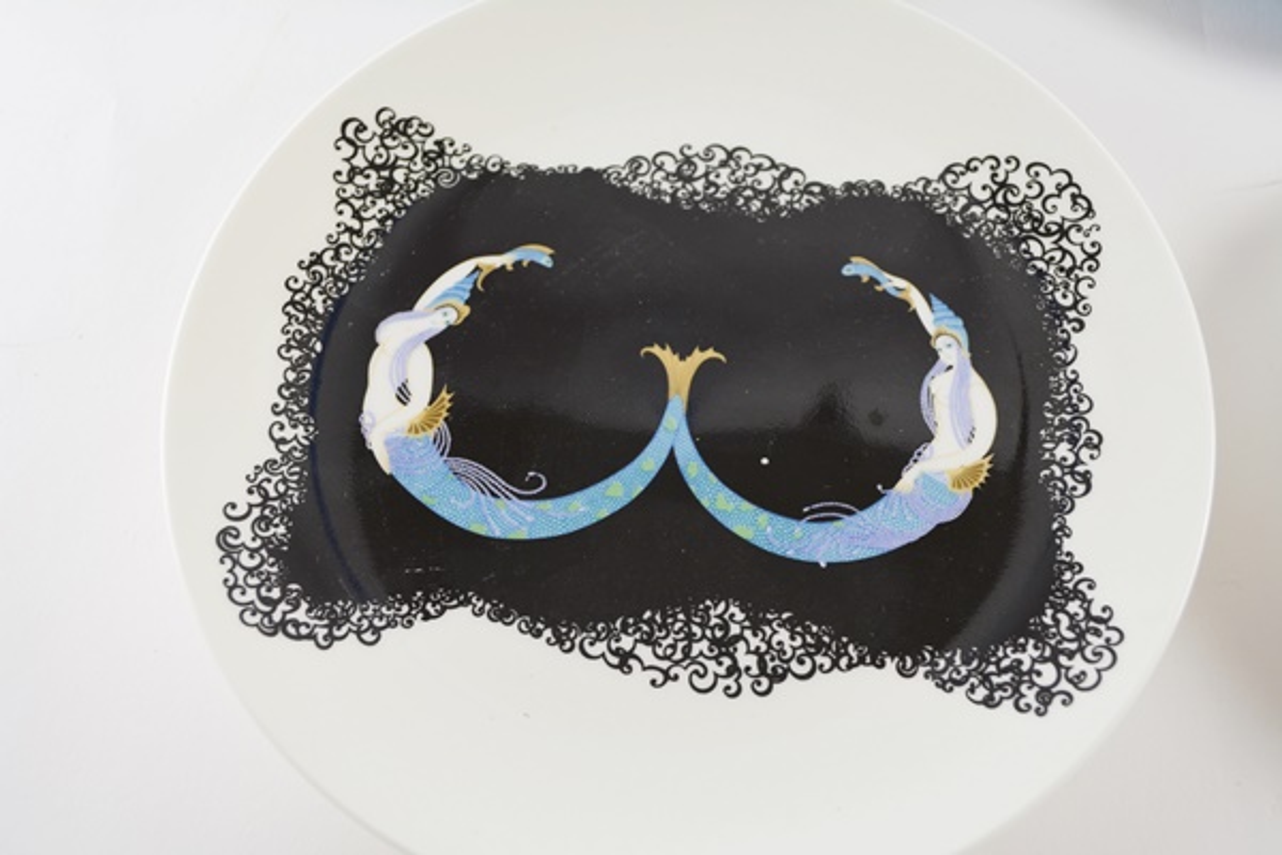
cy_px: 428
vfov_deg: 36.9
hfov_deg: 53.1
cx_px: 641
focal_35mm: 36
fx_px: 1282
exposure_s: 1/125
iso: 400
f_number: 5.6
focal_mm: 24
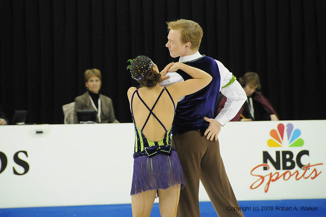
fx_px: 2716
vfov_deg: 4.6
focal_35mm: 300
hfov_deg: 6.9
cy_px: 108
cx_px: 163
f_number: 5.6
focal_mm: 200
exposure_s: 1/400
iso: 3200
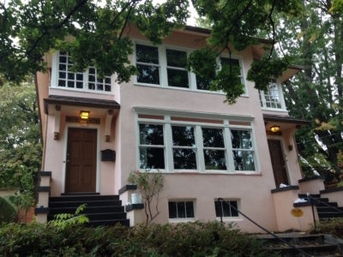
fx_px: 327
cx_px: 172
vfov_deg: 42.9
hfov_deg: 55.4
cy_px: 128
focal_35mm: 33
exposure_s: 1/120
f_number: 2.4
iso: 80
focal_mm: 4.12
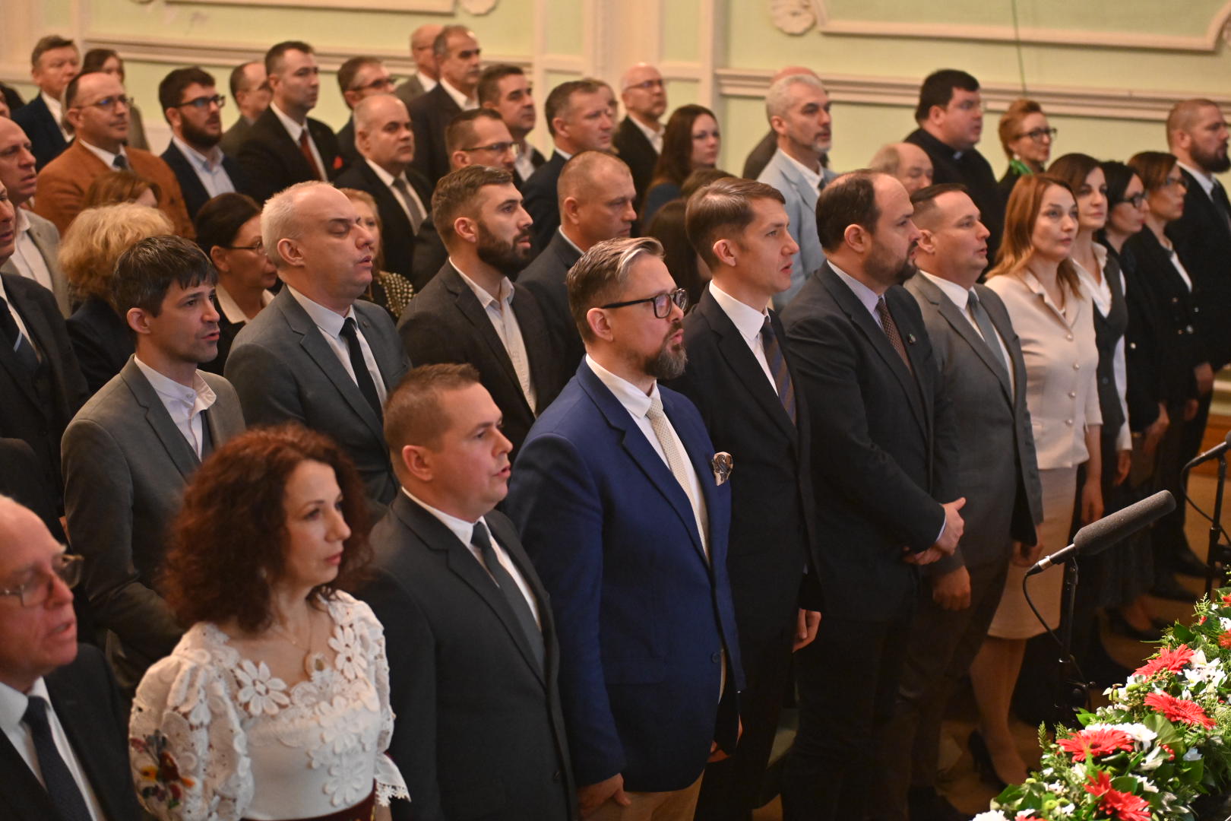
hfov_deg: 28.8
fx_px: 2393
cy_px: 410
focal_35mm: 70
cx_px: 616
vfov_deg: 19.5
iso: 4000
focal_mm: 70
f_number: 2.8
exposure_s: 1/100
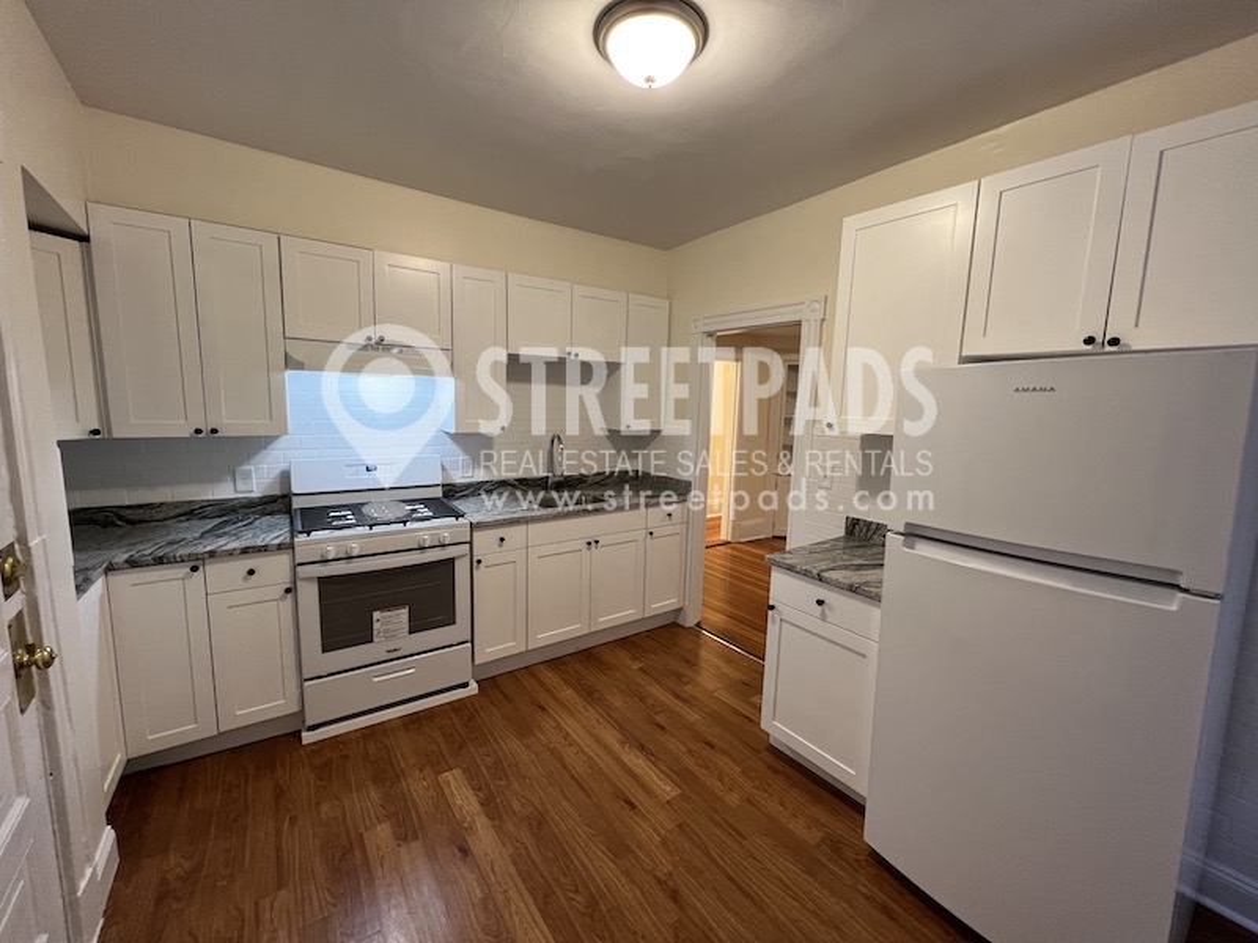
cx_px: 629
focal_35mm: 13
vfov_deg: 89.9
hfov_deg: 106.2
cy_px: 472
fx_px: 472
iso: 200
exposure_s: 1/60
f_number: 1.8
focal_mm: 1.57
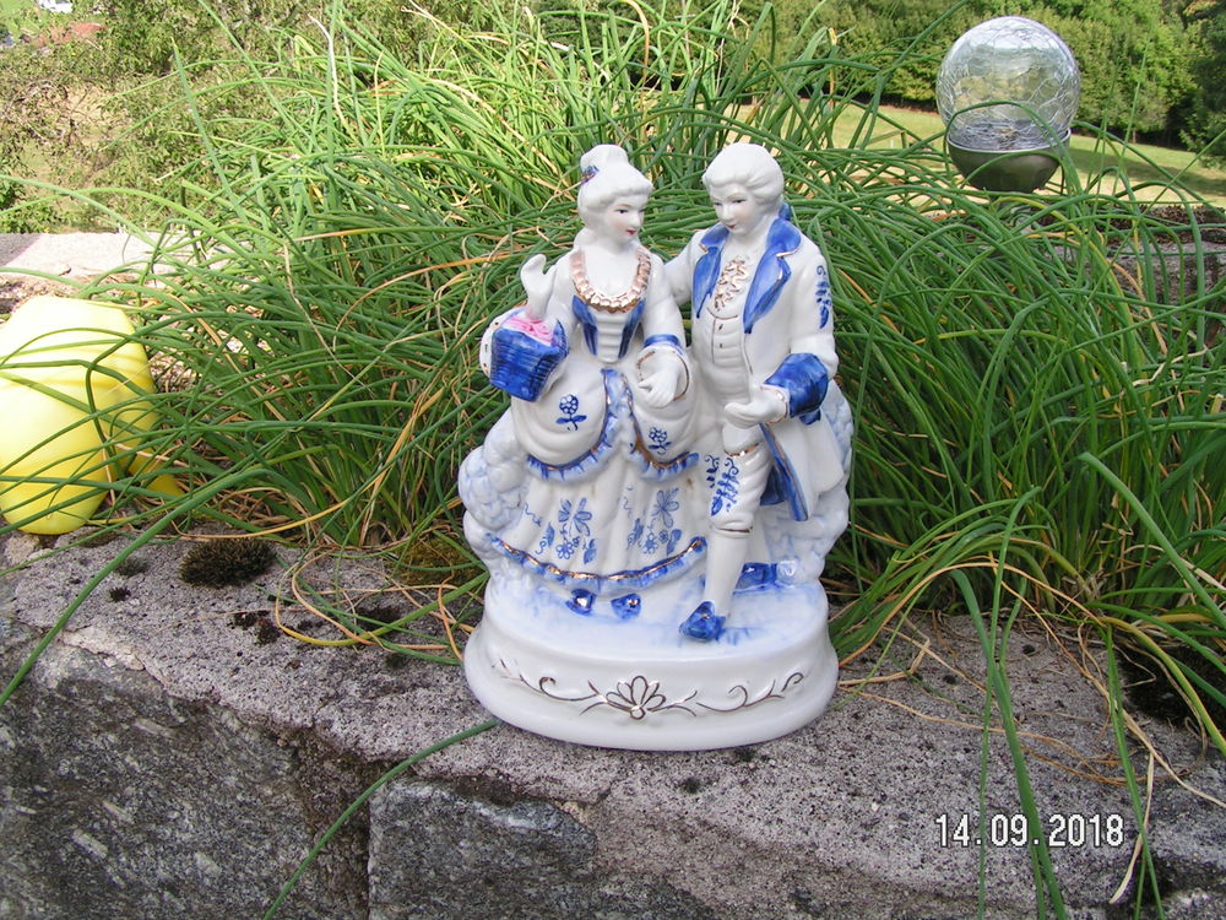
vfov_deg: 37.7
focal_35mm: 38
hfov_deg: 49.0
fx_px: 1346
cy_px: 460
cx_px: 613
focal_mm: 5.8
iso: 50
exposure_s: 1/160
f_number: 5.6
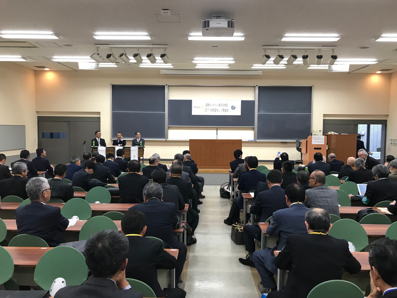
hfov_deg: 61.6
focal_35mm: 29
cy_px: 154
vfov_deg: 48.2
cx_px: 205
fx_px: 333
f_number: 1.8
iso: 32
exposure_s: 1/30
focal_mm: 3.99
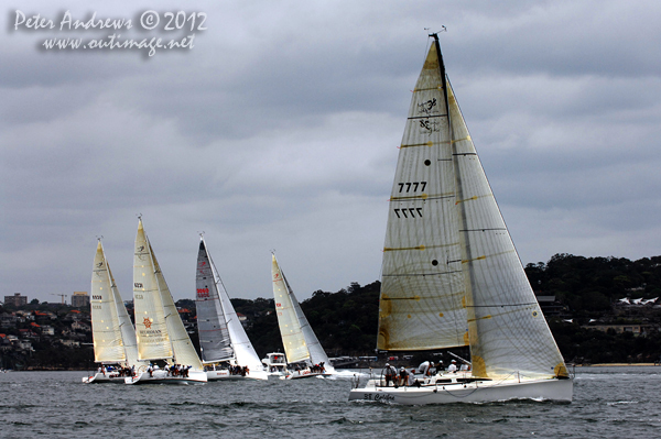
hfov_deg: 15.2
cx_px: 330
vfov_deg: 10.1
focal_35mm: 135
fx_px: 2477
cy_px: 220
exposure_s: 1/1000
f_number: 8.5
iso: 400
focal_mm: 90
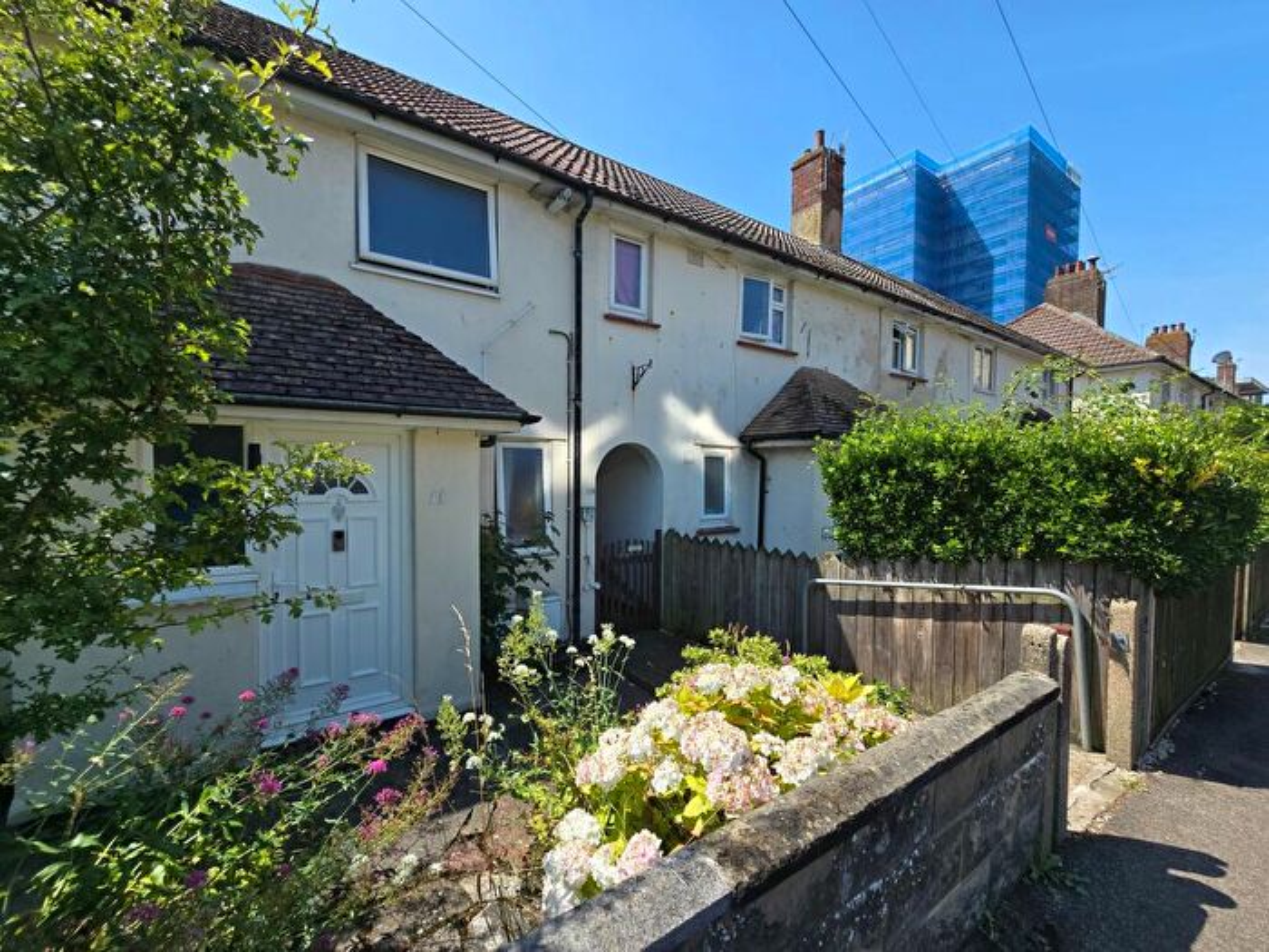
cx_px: 634
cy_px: 476
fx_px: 477
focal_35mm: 13
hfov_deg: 106.2
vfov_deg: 89.9
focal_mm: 2.2
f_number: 2.2
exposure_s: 1/1354
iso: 50
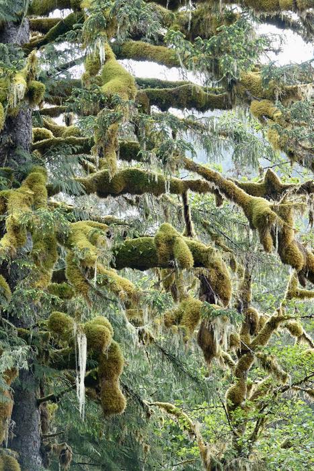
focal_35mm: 192
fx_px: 2511
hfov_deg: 7.2
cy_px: 236
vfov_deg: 10.7
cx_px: 157
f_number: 4
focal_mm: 70.27
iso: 320
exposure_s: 1/200
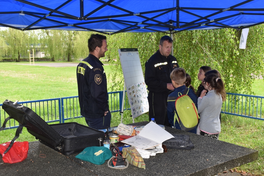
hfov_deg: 47.4
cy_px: 85
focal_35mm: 41
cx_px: 131
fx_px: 301
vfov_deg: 32.6
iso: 280
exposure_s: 1/125
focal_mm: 26
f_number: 5.6
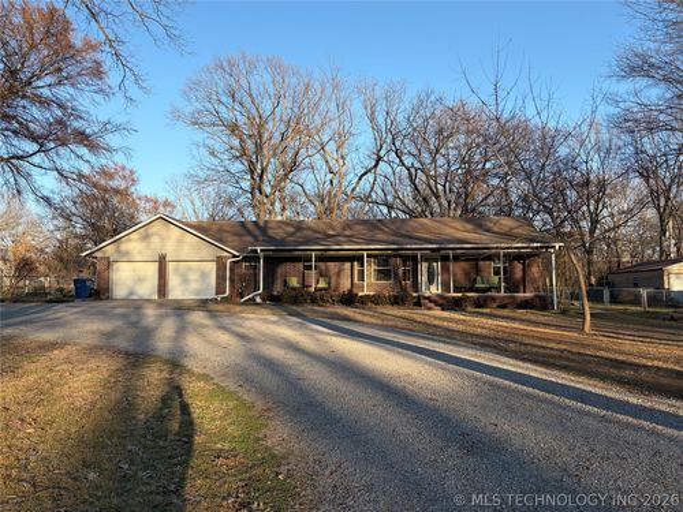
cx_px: 342
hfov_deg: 67.3
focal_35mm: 26
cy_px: 256
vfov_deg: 53.1
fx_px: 513
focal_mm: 5.96
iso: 50
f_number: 1.6
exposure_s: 1/1064
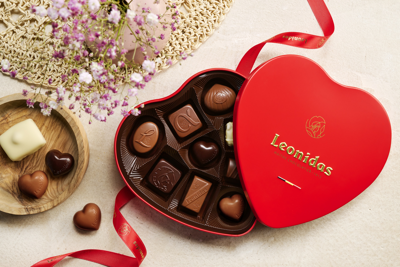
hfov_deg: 33.4
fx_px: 667
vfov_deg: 22.6
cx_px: 200
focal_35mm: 60
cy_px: 134
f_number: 11
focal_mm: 60
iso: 200
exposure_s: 1/8
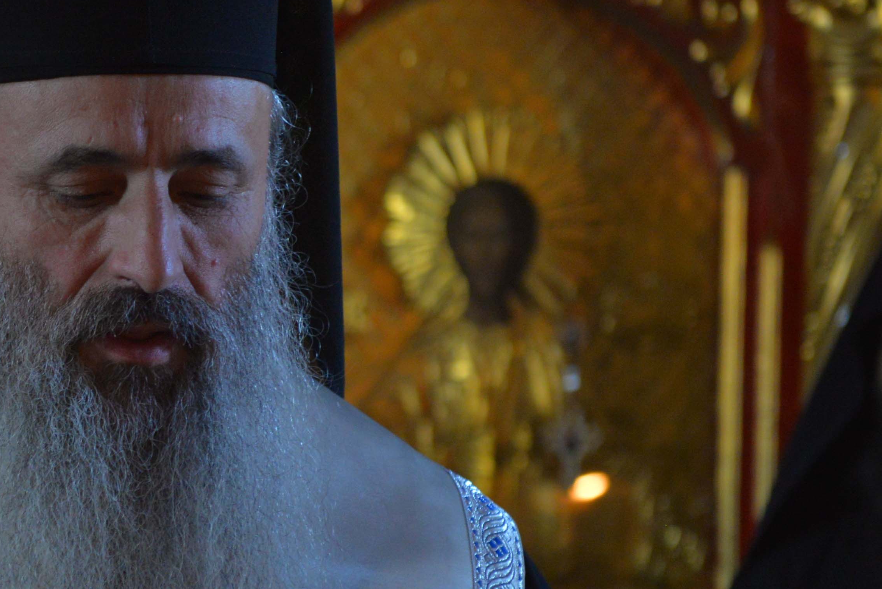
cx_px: 59
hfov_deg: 11.0
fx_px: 4558
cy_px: 434
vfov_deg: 7.4
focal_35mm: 186
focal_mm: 70
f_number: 2.8
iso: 1600
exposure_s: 1/100
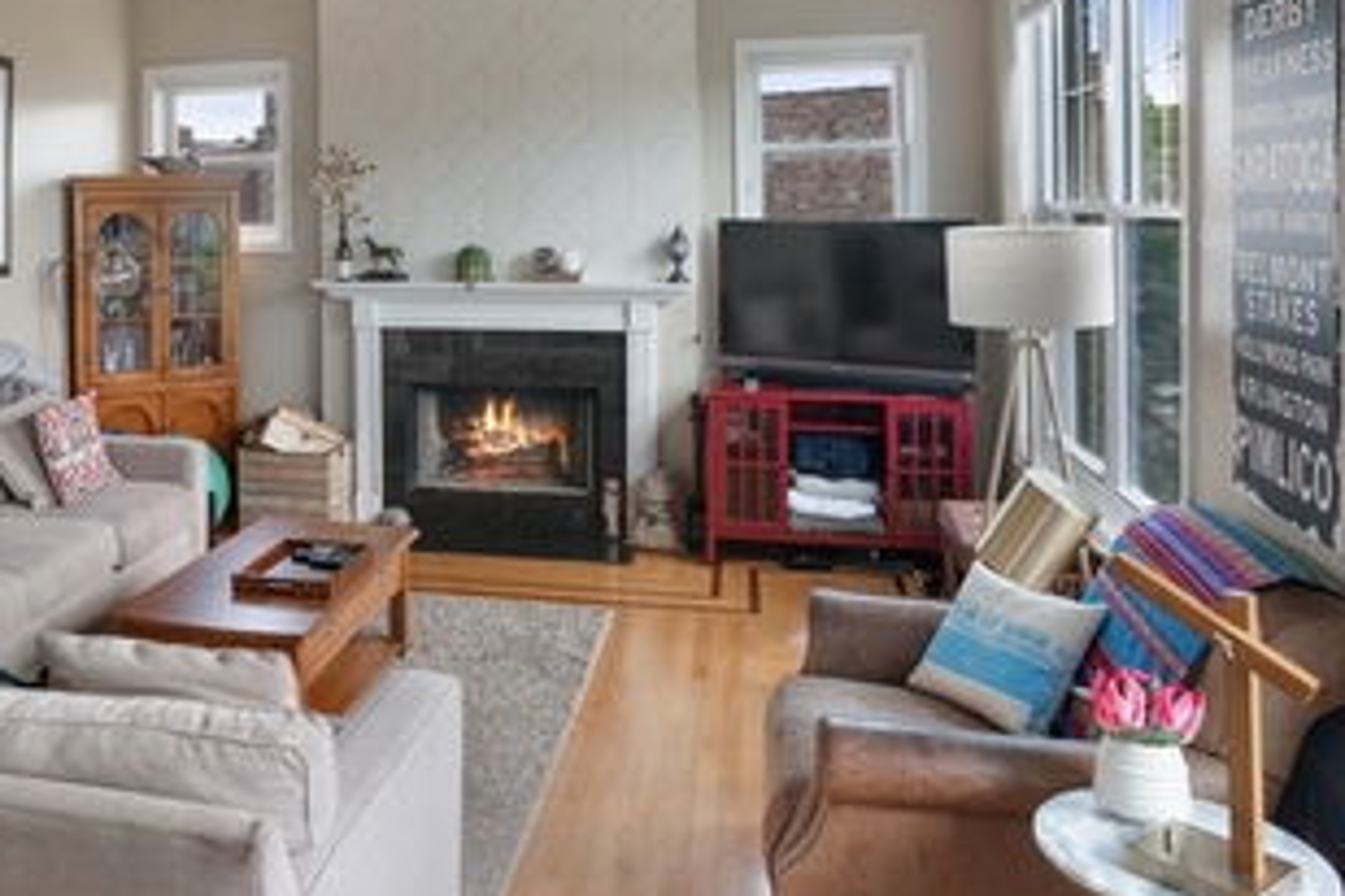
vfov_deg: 41.9
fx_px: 1158
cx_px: 377
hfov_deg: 57.9
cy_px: 318
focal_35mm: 31
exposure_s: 1/6
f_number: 8
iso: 400
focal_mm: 20
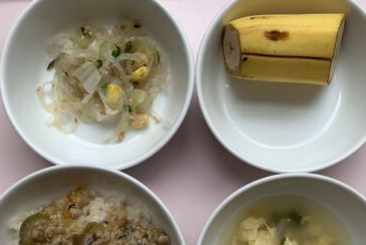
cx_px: 180
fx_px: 376
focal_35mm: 37
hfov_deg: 51.8
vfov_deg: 35.3
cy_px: 178
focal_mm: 4.25
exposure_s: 1/127
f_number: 1.8
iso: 25
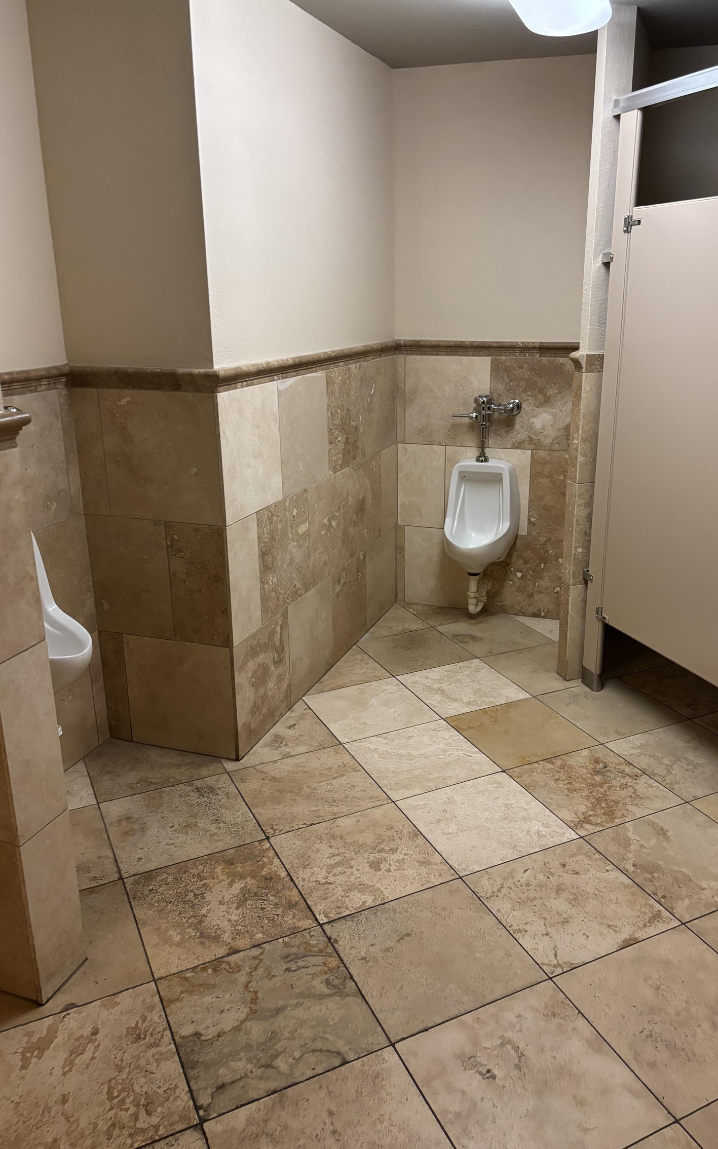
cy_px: 570
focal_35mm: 28
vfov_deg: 66.5
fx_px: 877
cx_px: 410
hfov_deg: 44.4
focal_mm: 5.96
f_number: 1.6
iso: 500
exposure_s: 1/60
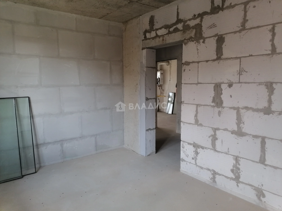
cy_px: 106
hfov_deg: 65.3
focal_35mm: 27
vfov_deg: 51.4
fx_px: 220
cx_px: 141
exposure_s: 1/120
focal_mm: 5.3
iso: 160
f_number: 1.8
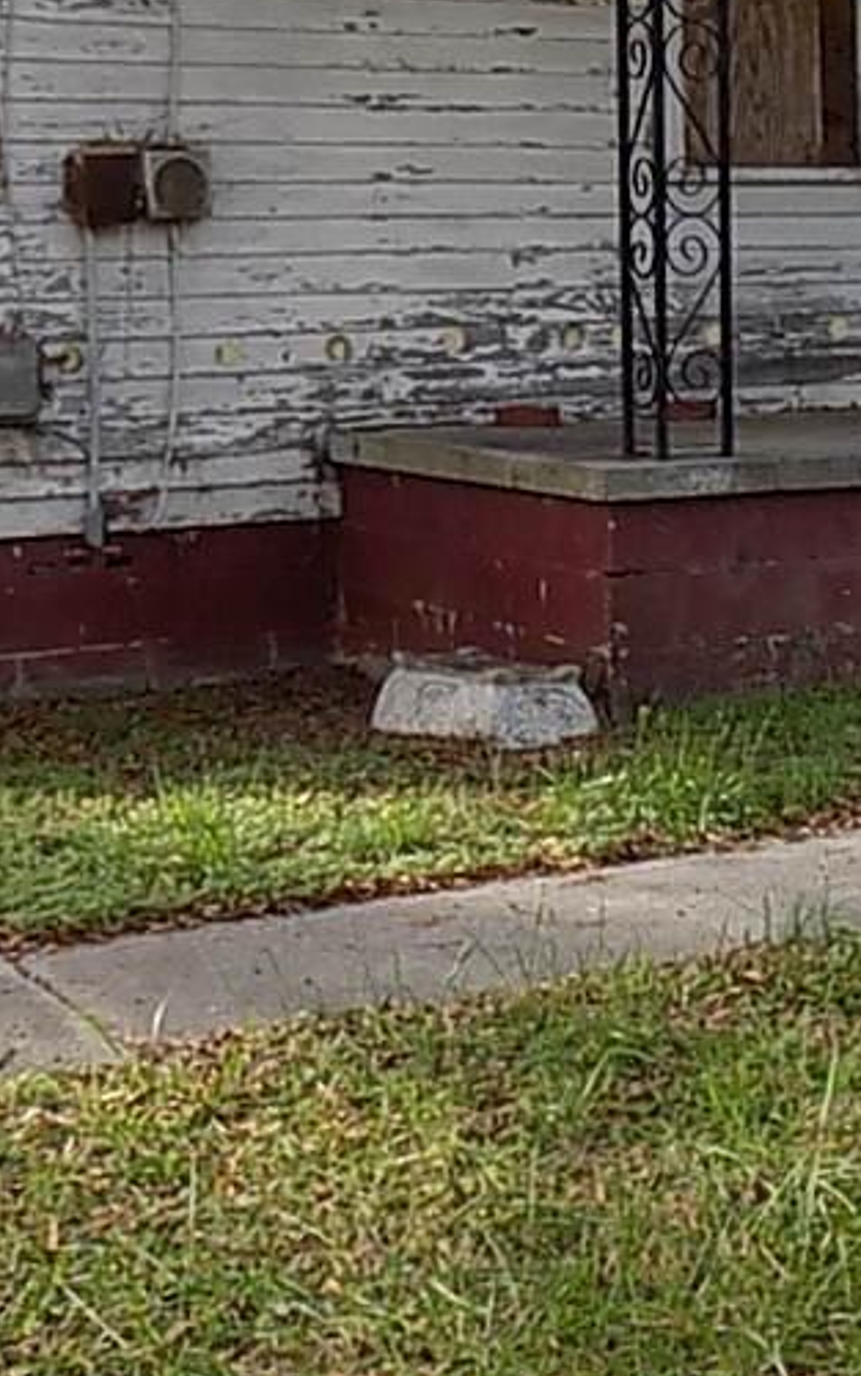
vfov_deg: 26.2
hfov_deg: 16.4
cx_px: 872
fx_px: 2925
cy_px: 380
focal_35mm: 78
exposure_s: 1/250
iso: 80
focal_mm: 4
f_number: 3.1
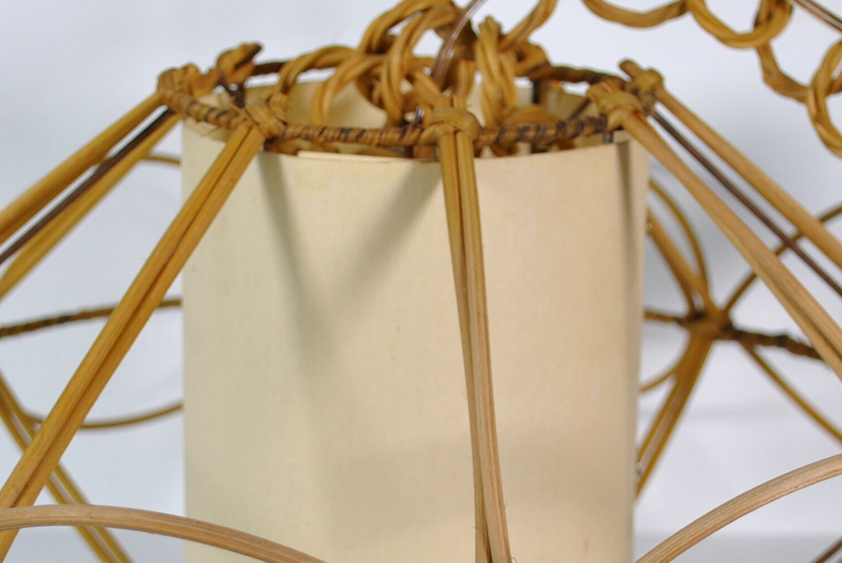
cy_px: 420
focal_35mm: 93
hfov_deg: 21.9
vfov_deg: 14.7
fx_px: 2177
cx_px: 393
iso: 200
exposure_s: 1/125
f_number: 4
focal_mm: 24
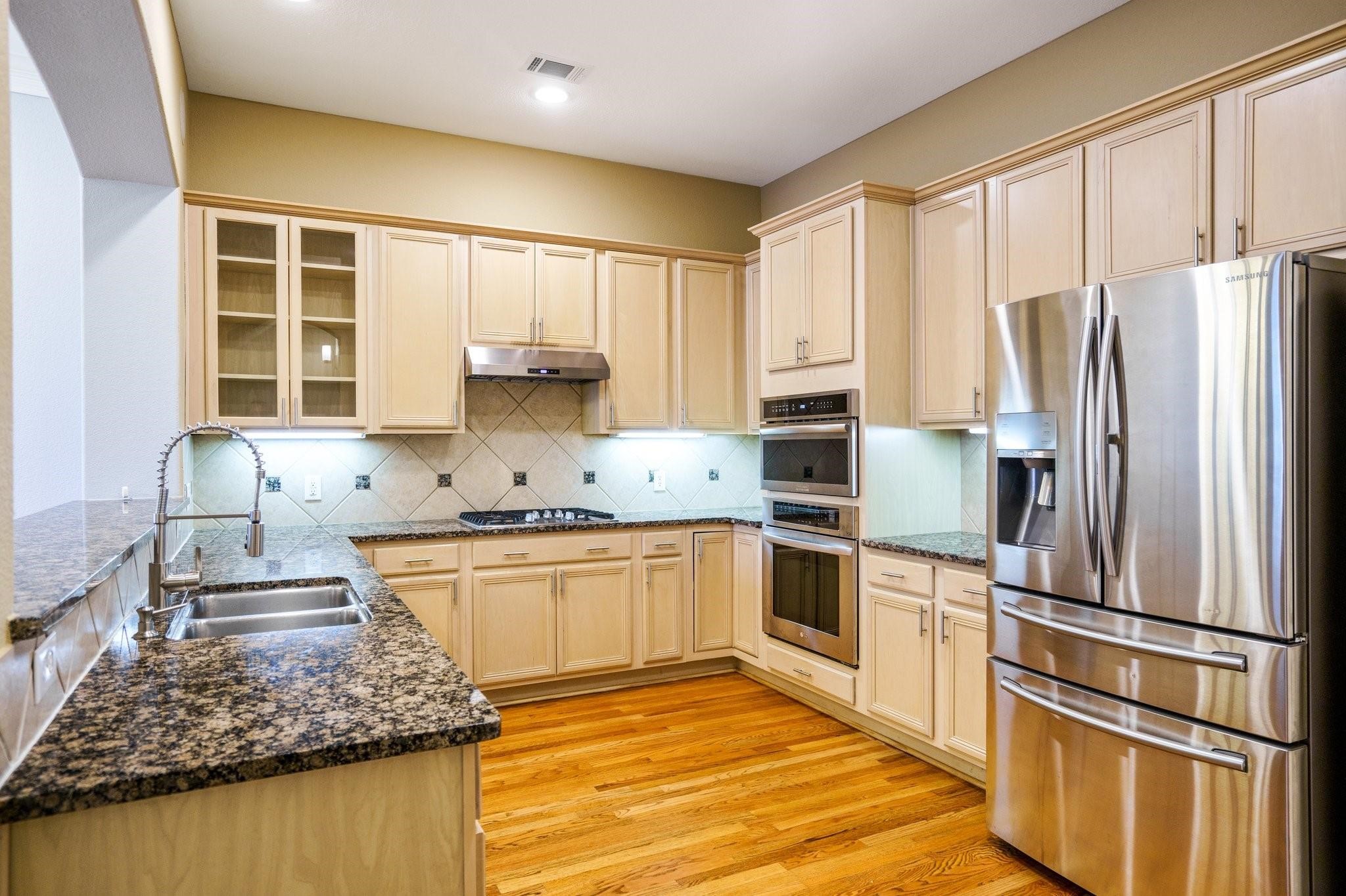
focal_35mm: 20
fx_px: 748
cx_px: 673
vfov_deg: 61.9
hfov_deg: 84.0
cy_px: 448
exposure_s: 1/13
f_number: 4
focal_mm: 20
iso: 400
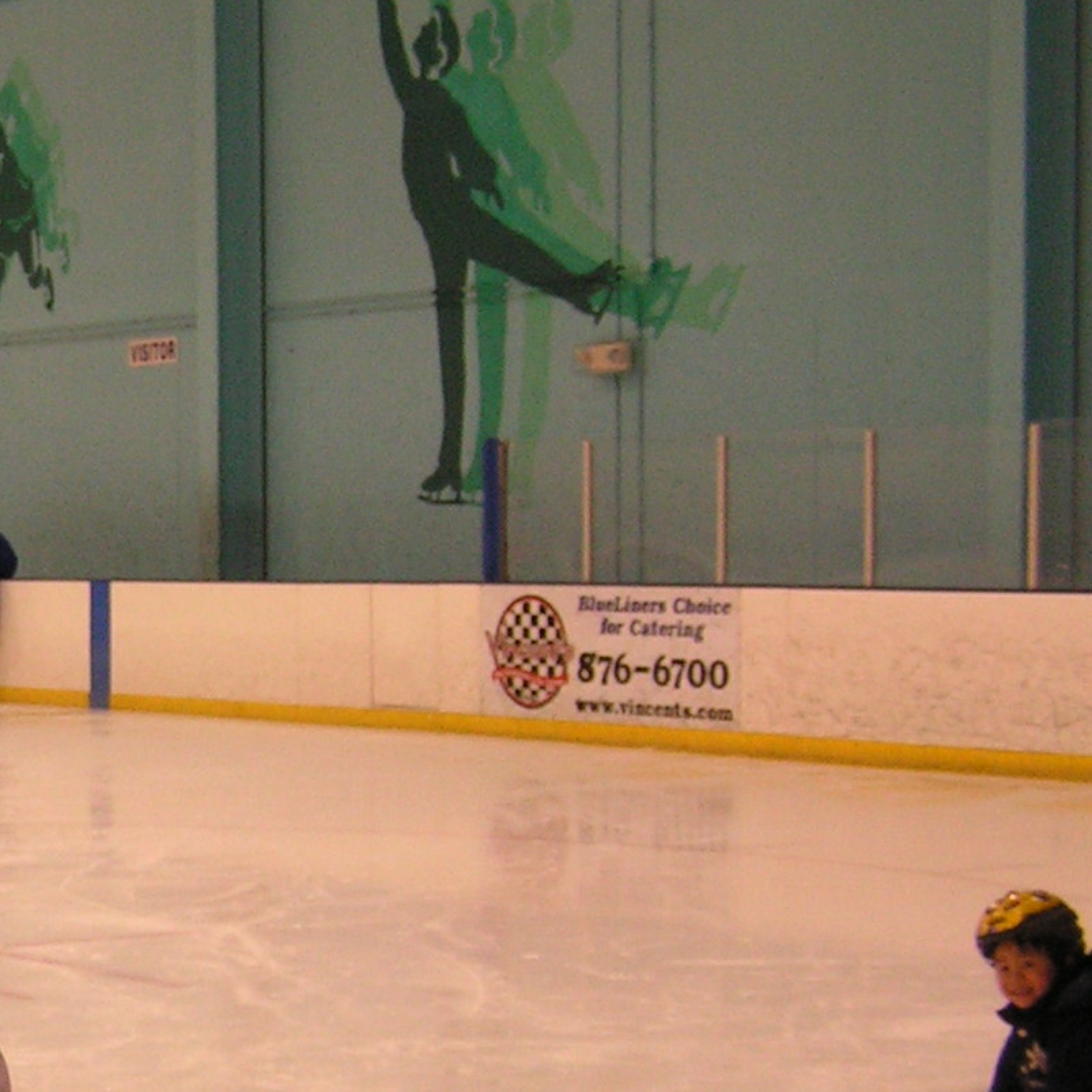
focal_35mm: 95
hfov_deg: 17.6
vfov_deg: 18.2
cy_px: 805
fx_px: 3391
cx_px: -129
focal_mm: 6.3
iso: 100
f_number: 2.8
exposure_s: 1/50
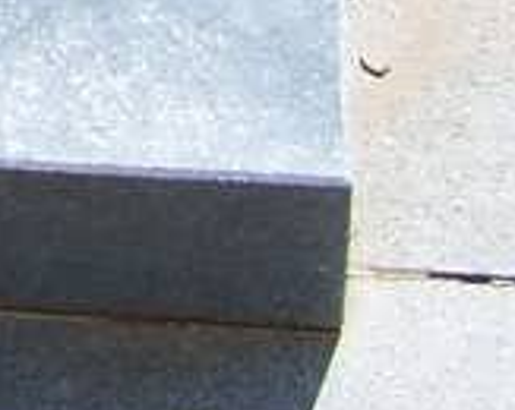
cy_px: -757
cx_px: -717
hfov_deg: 6.7
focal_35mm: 273
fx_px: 4156
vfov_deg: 5.4
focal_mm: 6.3
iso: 80
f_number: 4
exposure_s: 1/750
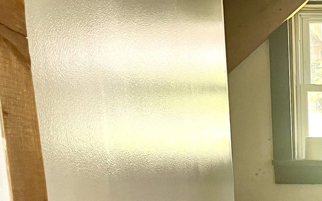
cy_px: 368
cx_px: 390
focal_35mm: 87
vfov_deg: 13.4
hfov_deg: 22.0
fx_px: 763
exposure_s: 1/60
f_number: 1.6
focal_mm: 5.1
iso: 160
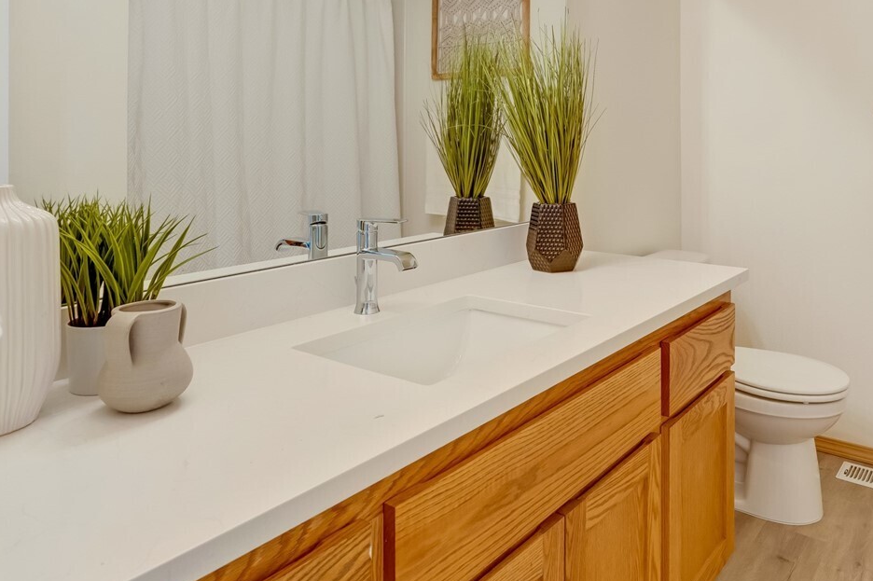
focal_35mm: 29
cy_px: 136
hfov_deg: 62.8
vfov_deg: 43.3
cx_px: 548
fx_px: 703
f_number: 9
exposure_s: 1/200
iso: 400
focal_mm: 16
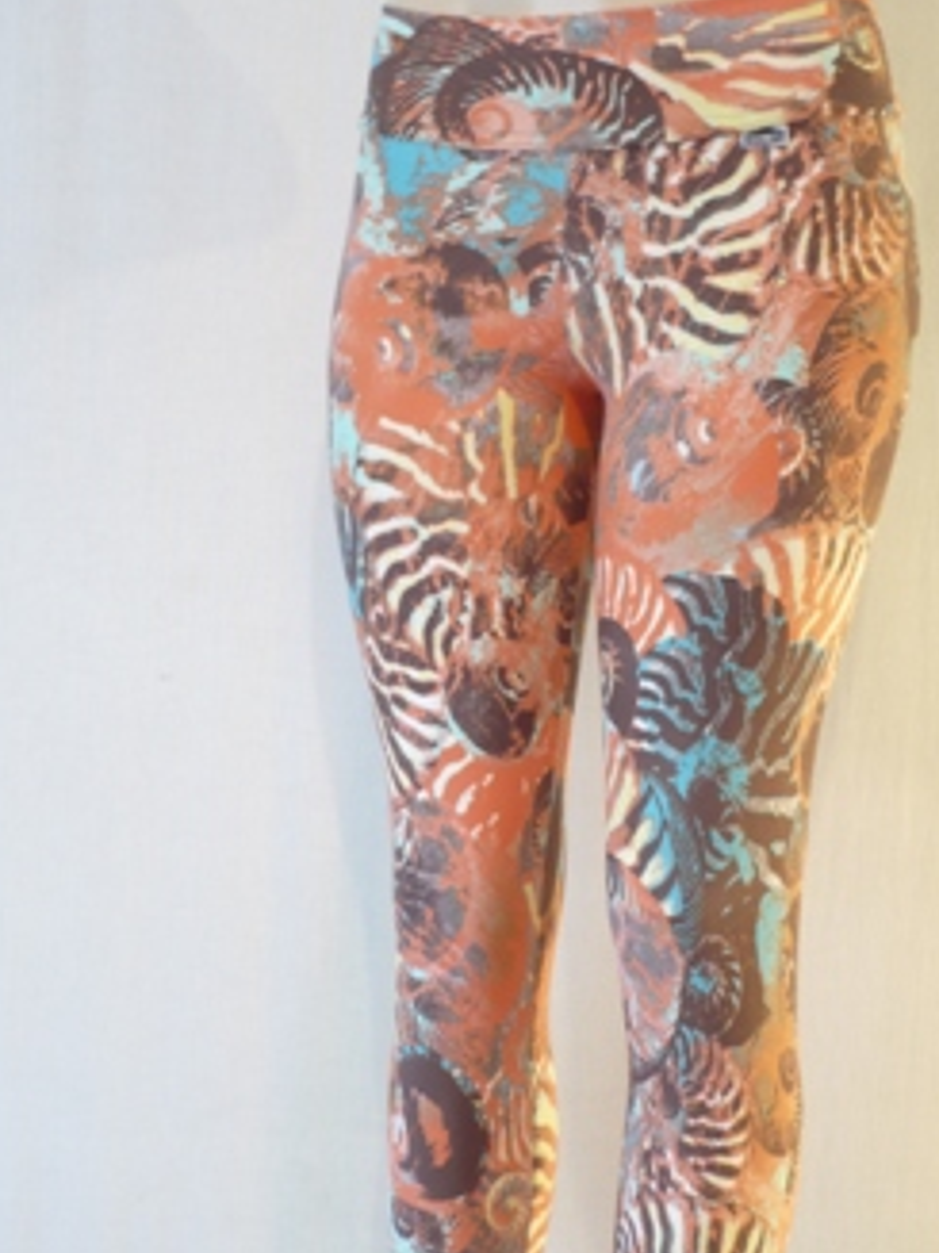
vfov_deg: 39.6
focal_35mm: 48
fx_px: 1737
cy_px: 724
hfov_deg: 30.2
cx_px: 571
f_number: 2.8
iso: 200
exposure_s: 1/15
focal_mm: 5.8
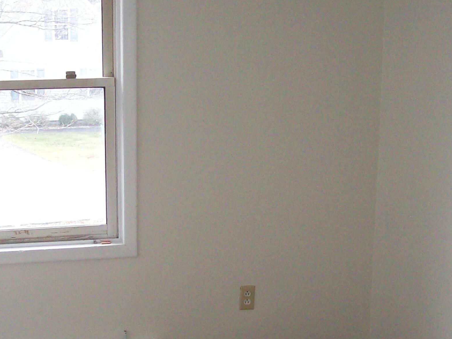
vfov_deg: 21.2
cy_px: 221
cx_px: 153
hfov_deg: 28.0
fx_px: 901
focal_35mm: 69
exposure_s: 1/139
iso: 200
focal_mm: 6
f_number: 2.7
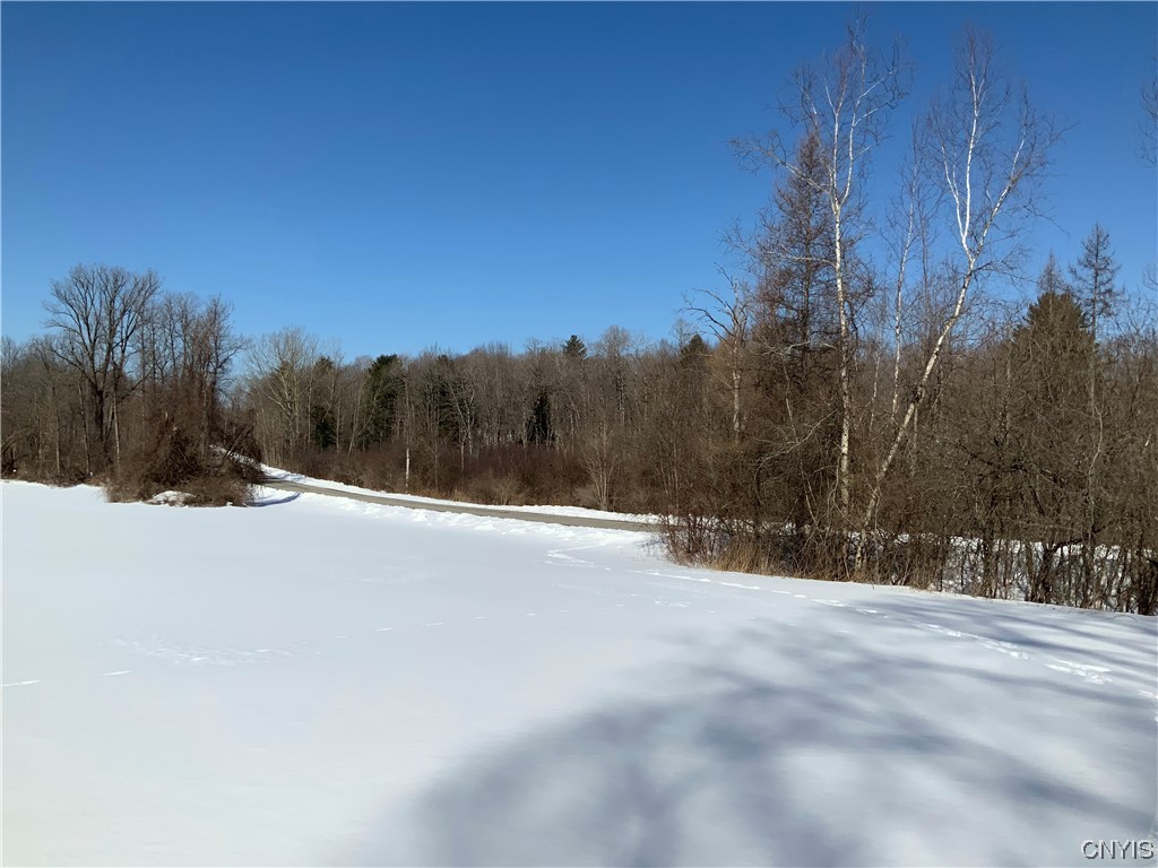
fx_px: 970
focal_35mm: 29
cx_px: 579
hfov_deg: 61.7
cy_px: 434
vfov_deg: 48.2
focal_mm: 3
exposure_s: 1/6536
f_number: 1.8
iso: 20
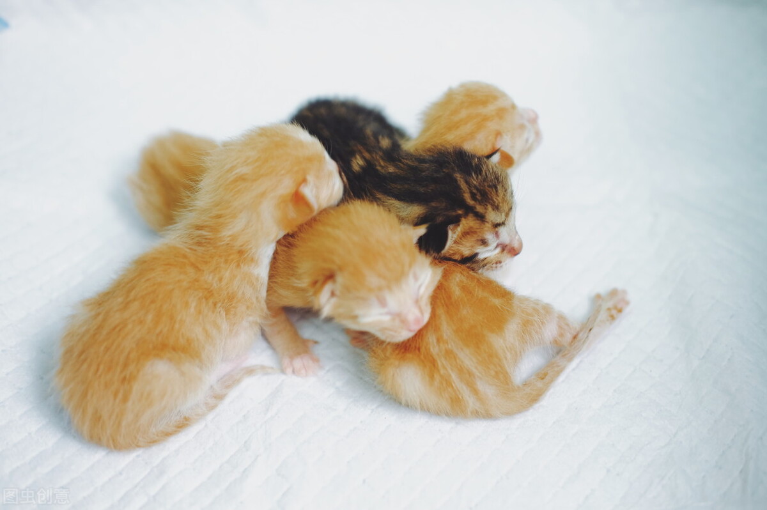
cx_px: 384
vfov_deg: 25.5
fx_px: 1128
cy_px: 255
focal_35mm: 53
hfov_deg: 37.5
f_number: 2
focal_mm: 35
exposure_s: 1/38
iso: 800
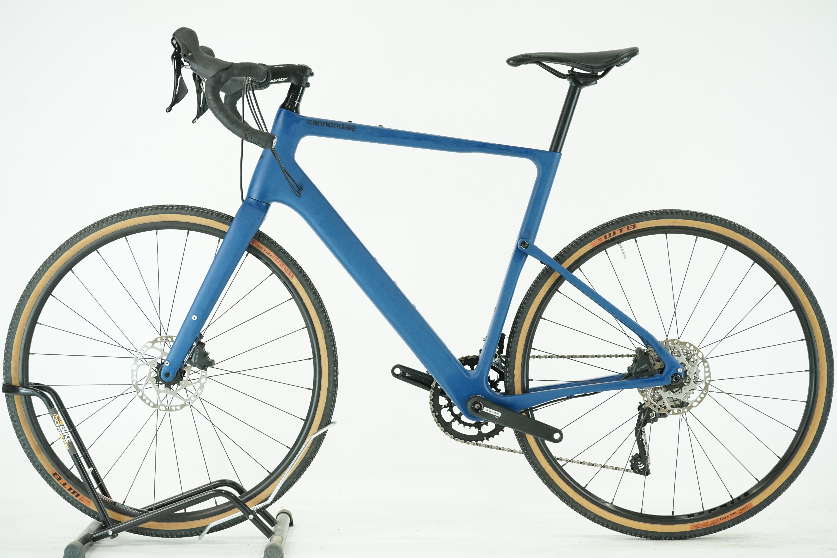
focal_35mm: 70
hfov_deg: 28.8
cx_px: 418
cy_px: 279
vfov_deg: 19.5
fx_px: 1627
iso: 3200
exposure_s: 1/200
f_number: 7.1
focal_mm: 70
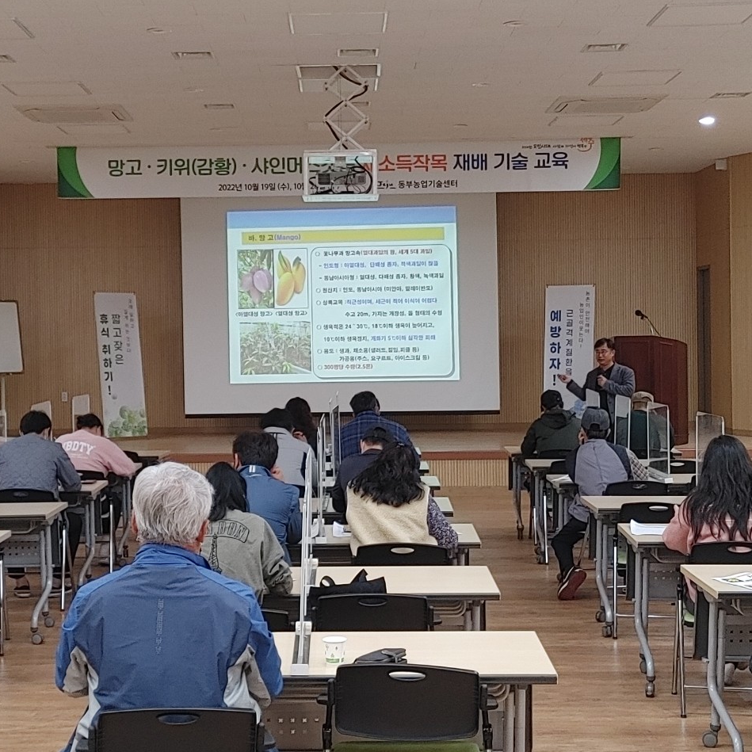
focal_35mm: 62
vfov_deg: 27.7
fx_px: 1524
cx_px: 309
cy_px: 372
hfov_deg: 27.7
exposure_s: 1/120
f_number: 1.8
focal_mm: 4.81
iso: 300
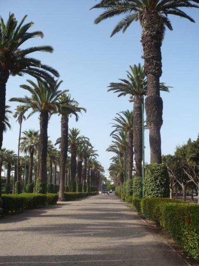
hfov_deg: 40.7
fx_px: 268
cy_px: 133
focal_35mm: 35
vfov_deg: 52.6
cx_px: 100
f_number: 8
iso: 100
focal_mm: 5.8
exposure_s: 1/160
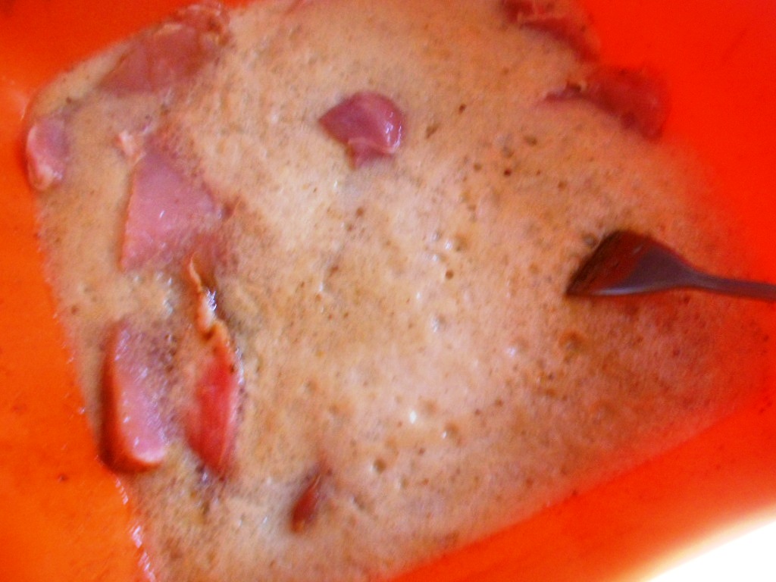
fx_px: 583
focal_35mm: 26
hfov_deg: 67.3
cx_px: 388
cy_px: 291
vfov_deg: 53.1
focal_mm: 4.6
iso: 400
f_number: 3.2
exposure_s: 1/30
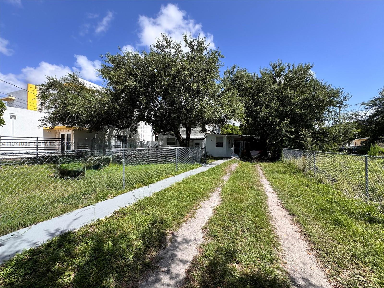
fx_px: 155
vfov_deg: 85.7
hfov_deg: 102.1
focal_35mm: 14
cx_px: 192
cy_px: 144
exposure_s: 1/1020
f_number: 2.2
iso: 40
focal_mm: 2.22
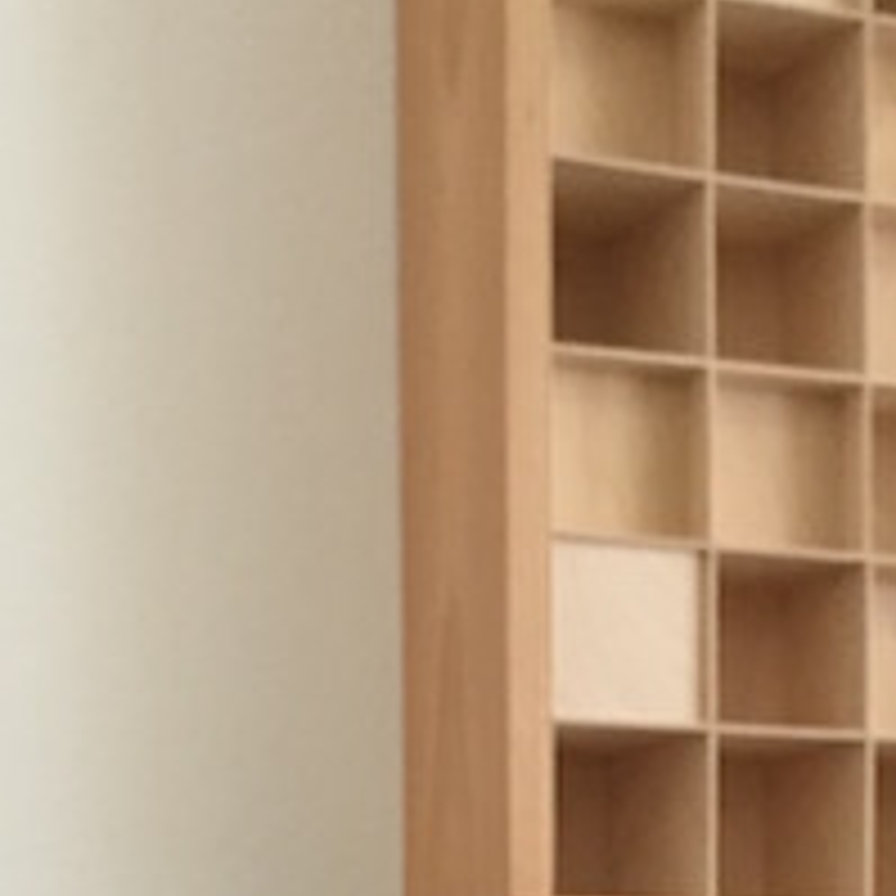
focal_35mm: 103
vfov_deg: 15.8
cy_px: 1252
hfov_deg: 16.9
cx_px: 468
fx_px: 3016
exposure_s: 1/33
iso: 250
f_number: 2.2
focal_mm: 4.15
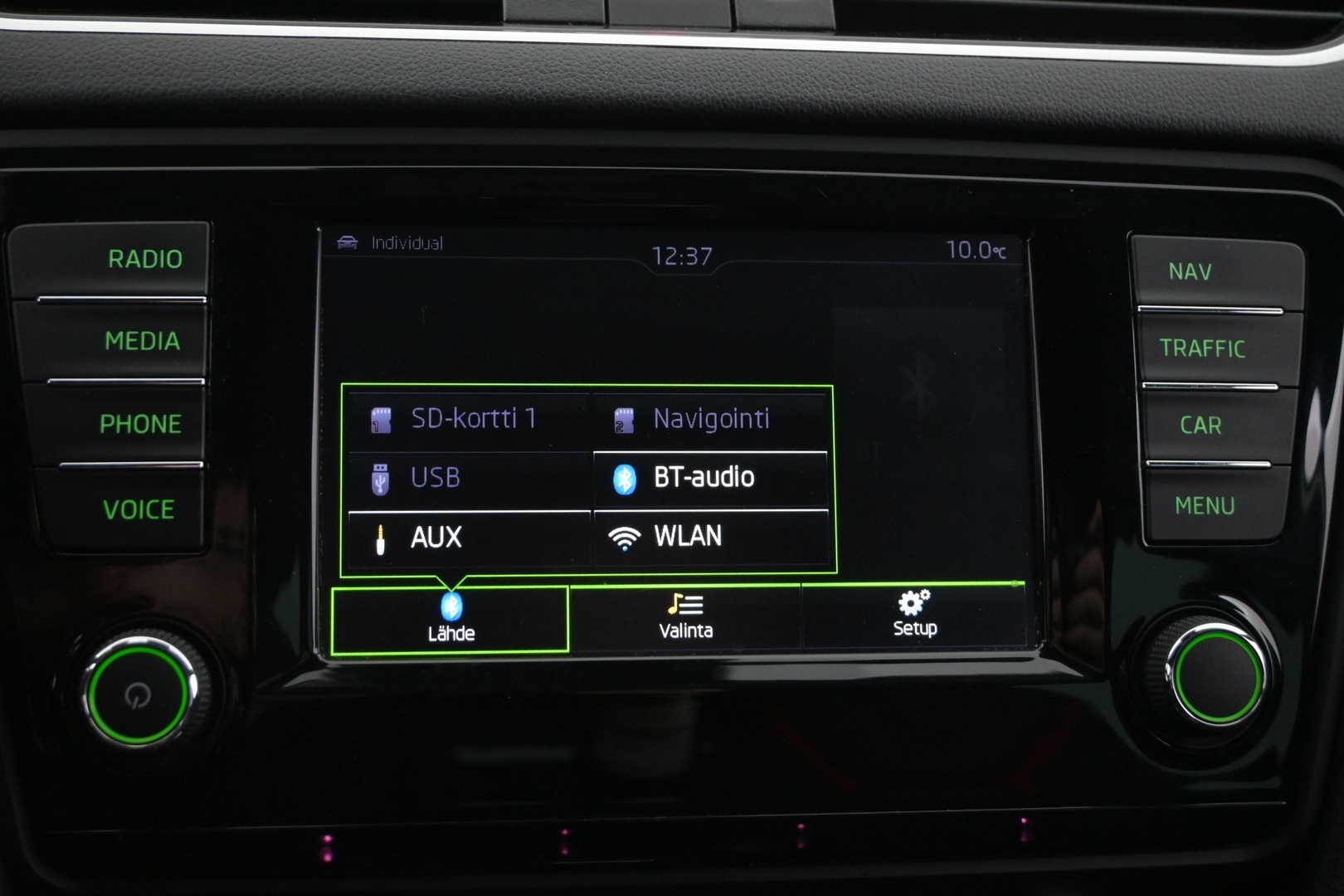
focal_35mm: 45
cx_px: 672
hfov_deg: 43.6
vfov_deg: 29.9
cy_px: 448
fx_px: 1680
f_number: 4.8
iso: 3600
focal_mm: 30
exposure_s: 1/50
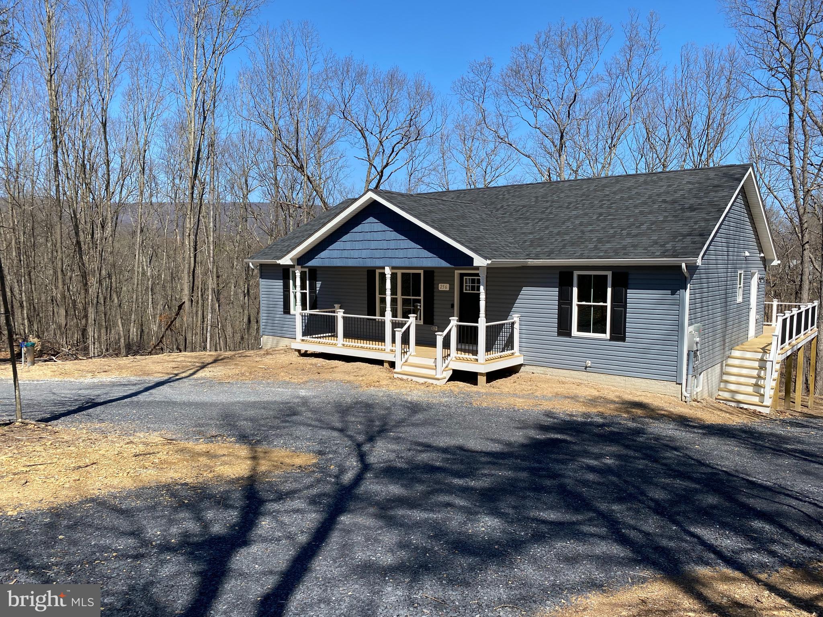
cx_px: 412
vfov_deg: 53.1
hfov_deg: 67.3
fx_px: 618
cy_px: 308
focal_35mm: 26
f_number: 1.8
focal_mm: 4.25
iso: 32
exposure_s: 1/2410
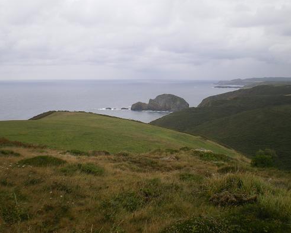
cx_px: 147
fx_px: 344
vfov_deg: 37.3
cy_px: 116
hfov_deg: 45.8
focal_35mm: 40
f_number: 4.6
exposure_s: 1/125
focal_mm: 6.3
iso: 64
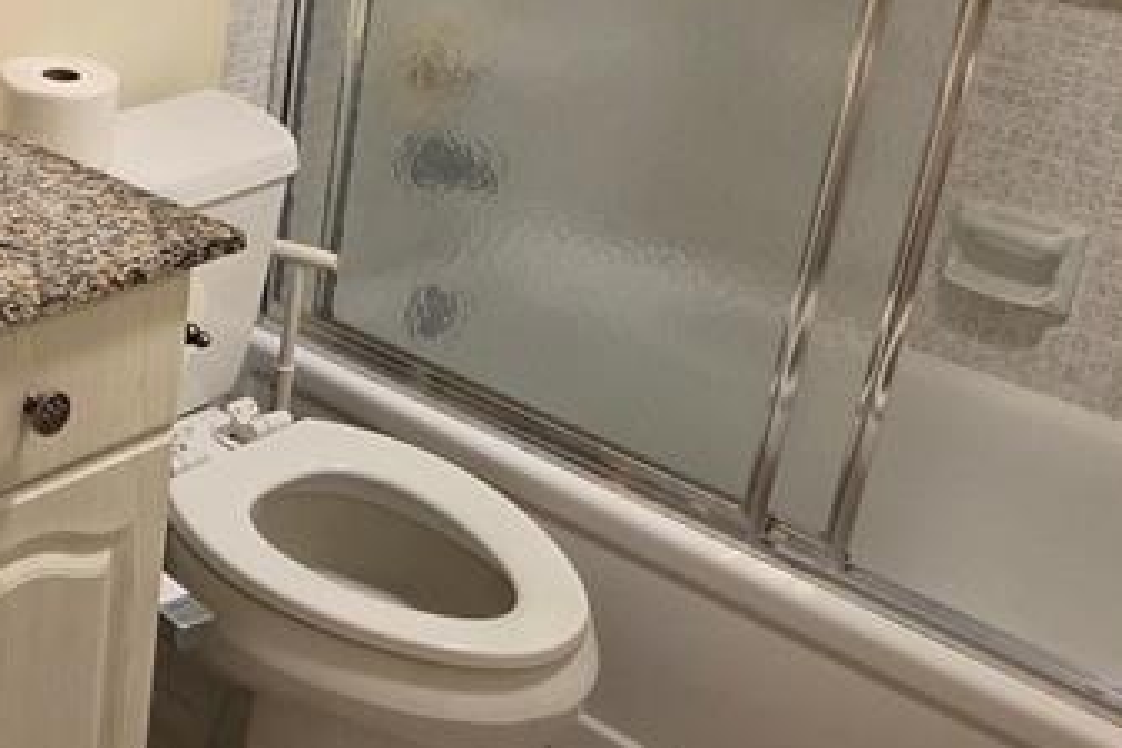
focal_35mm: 57
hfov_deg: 32.2
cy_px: 224
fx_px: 1776
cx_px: -10
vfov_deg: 23.6
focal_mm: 5.4
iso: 500
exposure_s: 1/120
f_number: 1.8
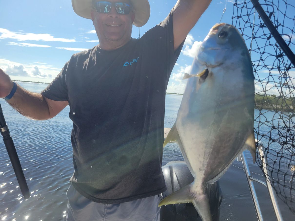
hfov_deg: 67.3
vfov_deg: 53.1
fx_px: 222
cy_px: 110
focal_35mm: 26
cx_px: 148
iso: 40
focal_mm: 5.4
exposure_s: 1/2391
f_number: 1.8
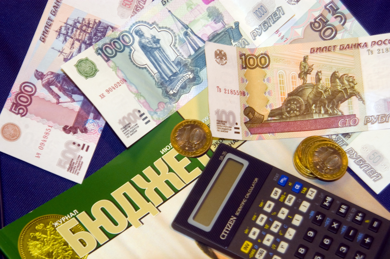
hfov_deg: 20.6
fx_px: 1072
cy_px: 130
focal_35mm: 99
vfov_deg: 13.8
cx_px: 195
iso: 800
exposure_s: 1/80
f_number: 5
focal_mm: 66
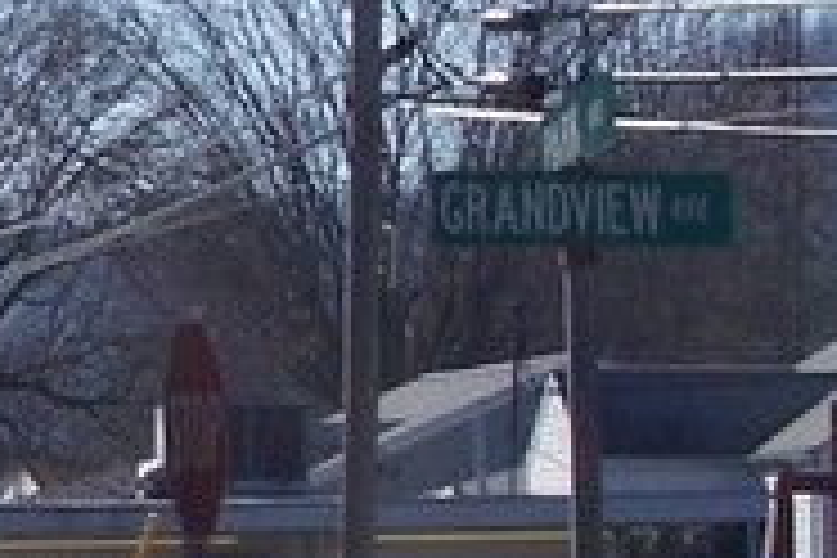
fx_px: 9578
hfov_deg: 4.9
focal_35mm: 412
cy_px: 448
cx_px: -1017
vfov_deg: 3.3
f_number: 8
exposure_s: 1/250
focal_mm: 13.5
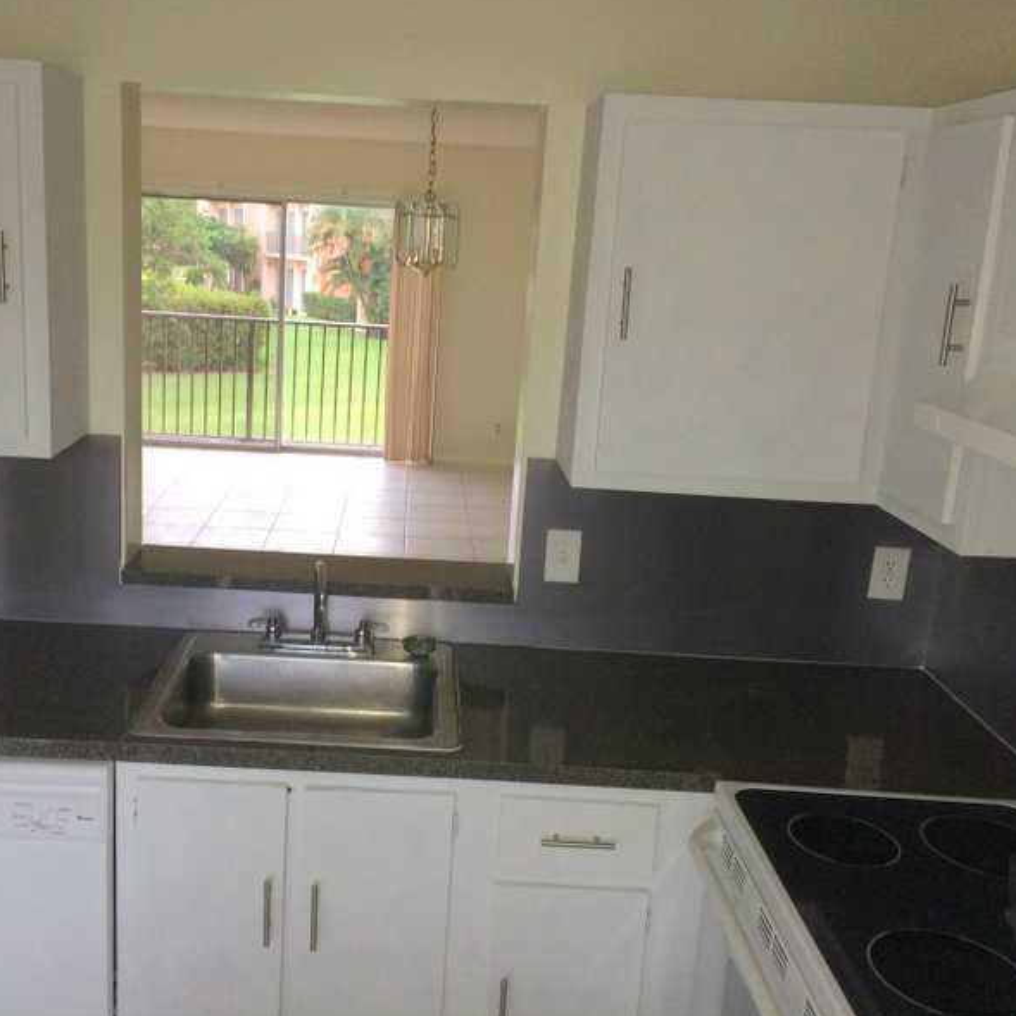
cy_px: 505
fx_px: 1195
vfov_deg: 46.0
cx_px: 404
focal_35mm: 36
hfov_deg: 45.8
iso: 160
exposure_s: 1/30
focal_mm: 4.12
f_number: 2.2
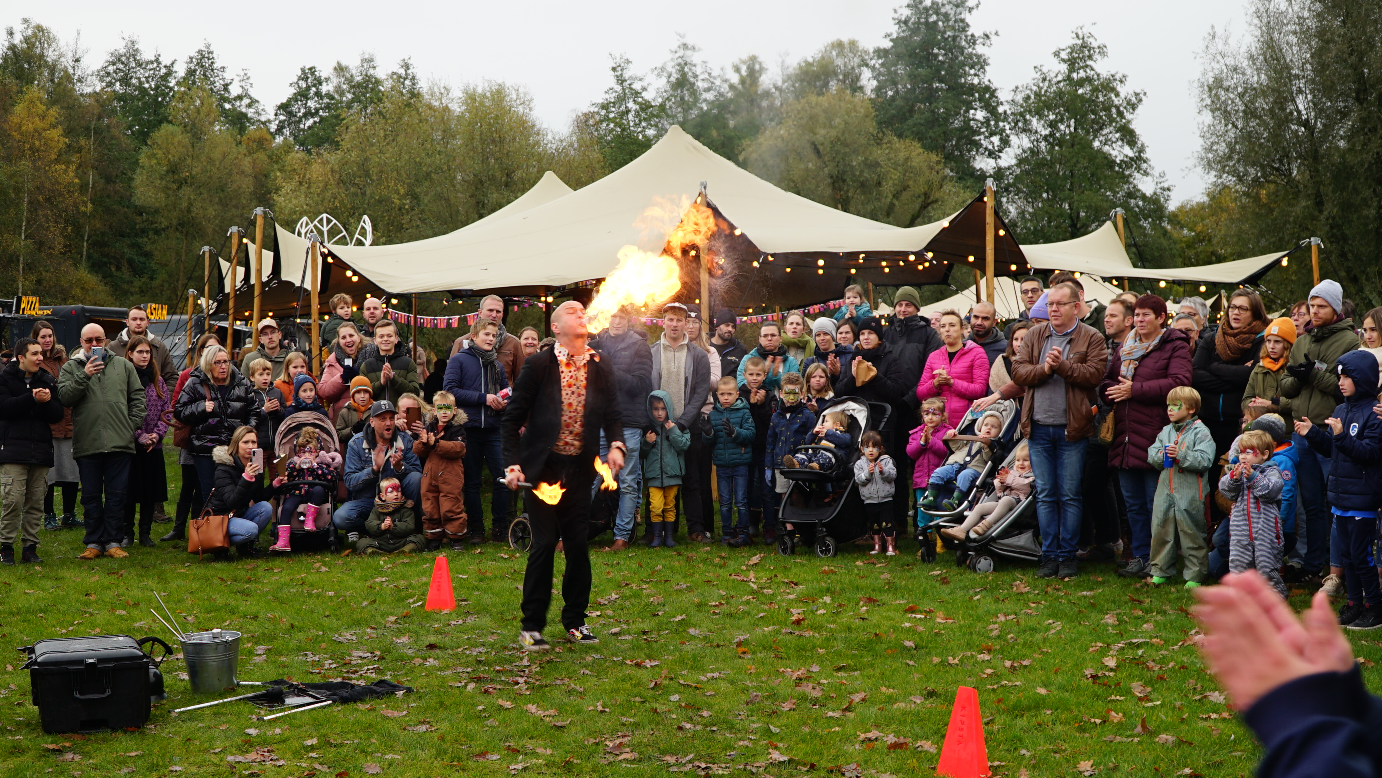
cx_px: 692
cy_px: 402
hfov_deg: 44.6
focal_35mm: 46
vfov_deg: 26.0
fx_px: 1686
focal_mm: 29
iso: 100
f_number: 5.6
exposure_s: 1/60
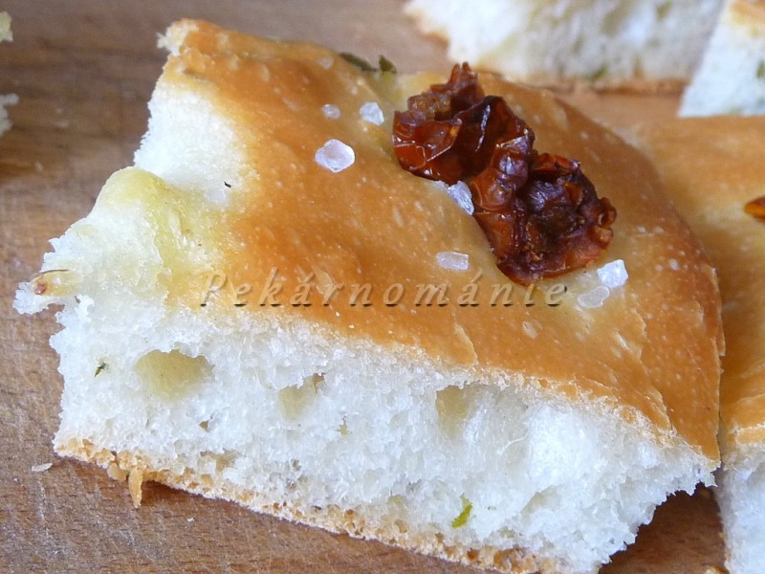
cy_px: 287
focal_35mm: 50
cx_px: 382
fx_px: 1105
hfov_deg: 38.2
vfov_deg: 29.1
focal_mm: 5
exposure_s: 1/30
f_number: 3.4
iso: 160
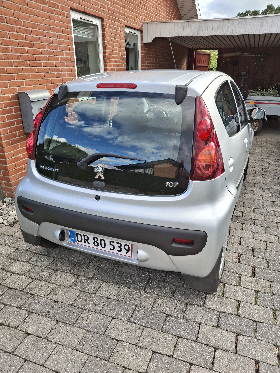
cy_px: 186
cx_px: 140
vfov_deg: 69.4
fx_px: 270
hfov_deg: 54.9
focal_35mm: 25
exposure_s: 1/555
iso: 32
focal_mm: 4.69
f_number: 1.8
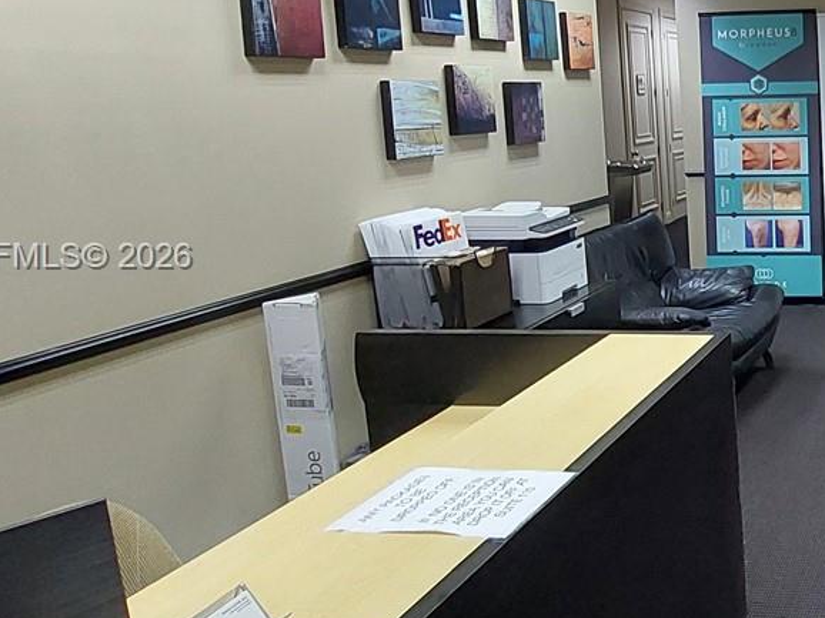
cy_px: 258
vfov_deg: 39.5
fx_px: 858
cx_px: 889
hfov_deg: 41.8
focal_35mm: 36
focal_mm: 1.74
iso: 200
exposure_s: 1/60
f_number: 2.2
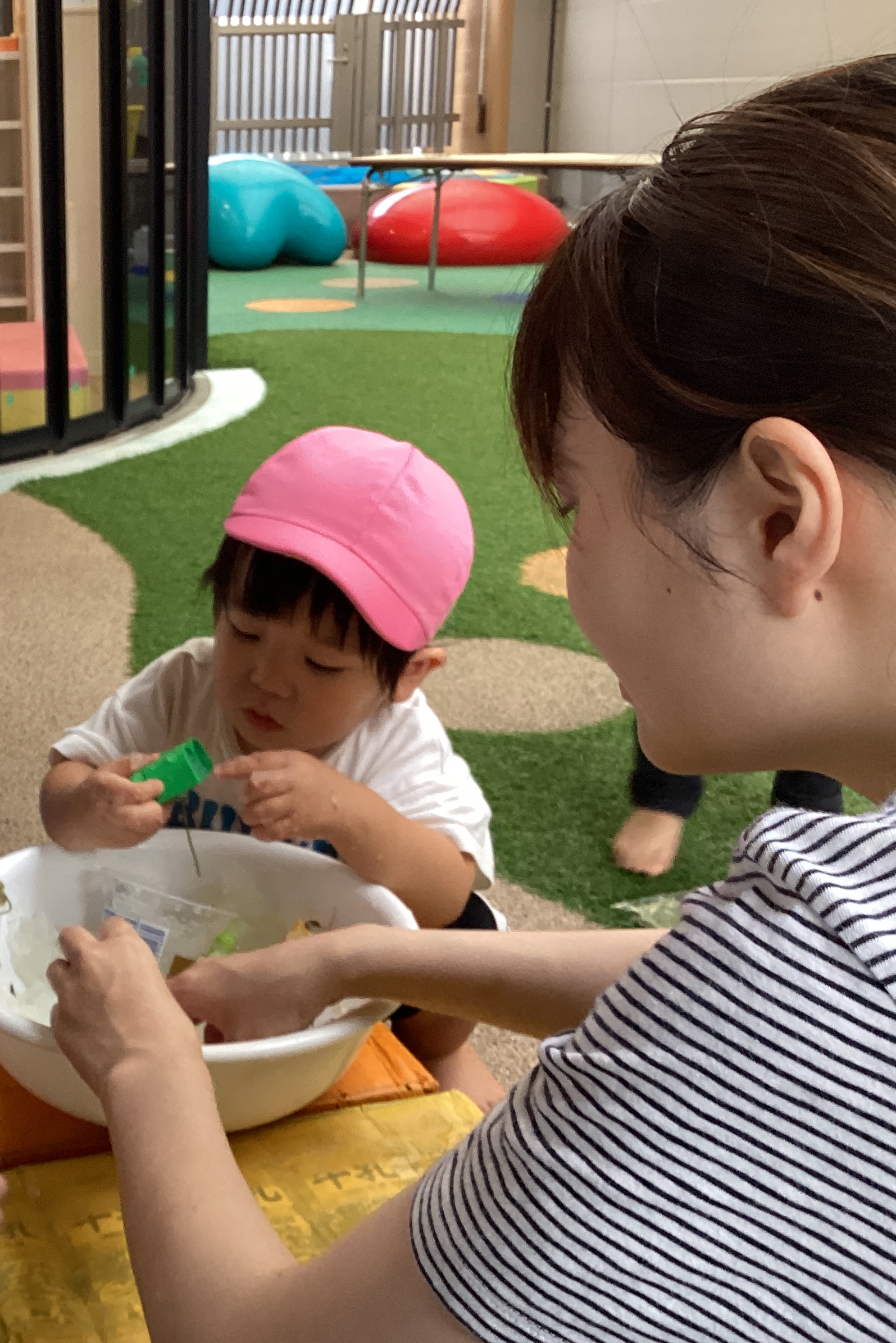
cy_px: 657
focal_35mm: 44
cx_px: 30
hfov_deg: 28.9
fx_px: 1642
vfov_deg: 44.5
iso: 125
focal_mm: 3.3
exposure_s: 1/60
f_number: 2.4
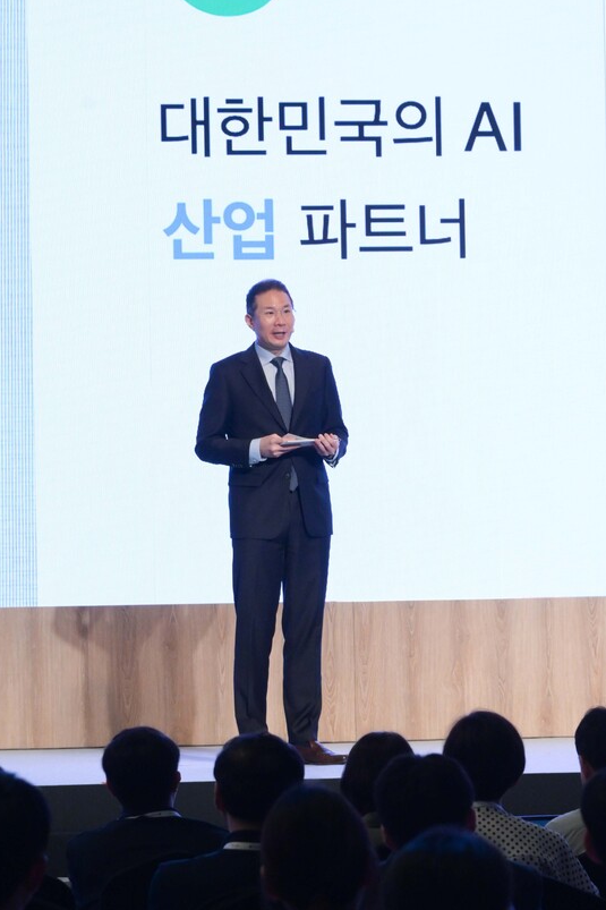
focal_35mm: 202
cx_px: 328
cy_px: 426
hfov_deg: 6.8
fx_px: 5102
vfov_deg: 10.2
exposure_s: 1/160
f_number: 7.1
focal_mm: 120
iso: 2000
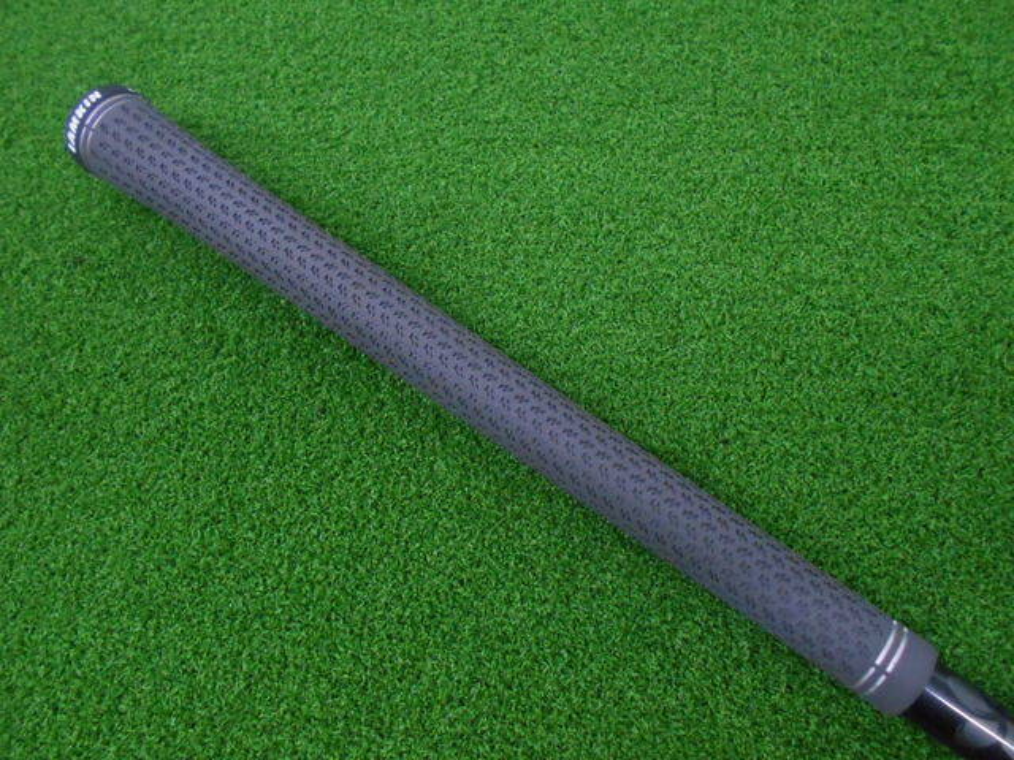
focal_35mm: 26
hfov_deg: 67.3
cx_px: 507
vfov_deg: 53.1
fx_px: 762
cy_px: 380
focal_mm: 4.6
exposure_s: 1/80
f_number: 3.2
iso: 800
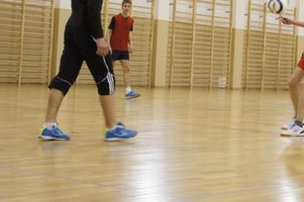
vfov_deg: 15.2
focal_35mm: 89
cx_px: 240
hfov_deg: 22.6
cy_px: 32
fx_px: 751
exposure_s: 1/160
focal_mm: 28
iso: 3200
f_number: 3.2
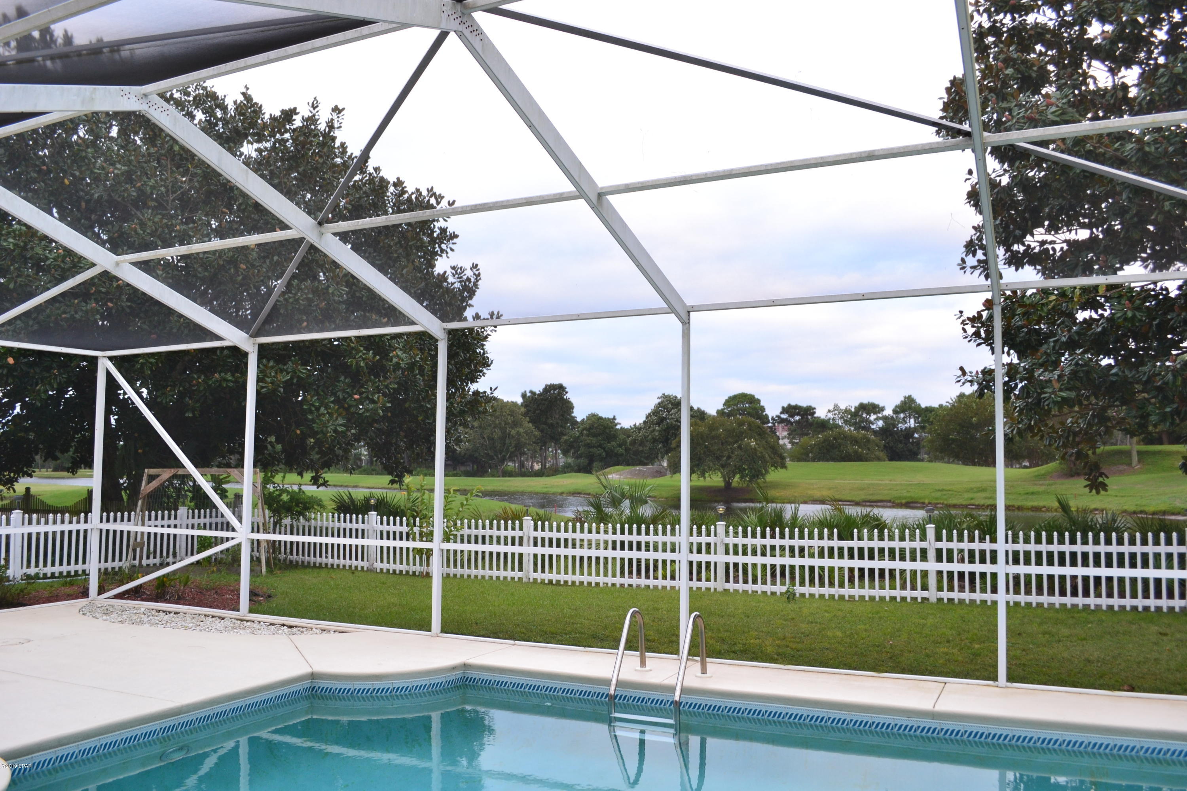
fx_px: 890
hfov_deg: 67.4
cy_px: 396
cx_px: 594
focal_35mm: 27
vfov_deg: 47.9
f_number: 7.1
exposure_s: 1/30
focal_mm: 18
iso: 400
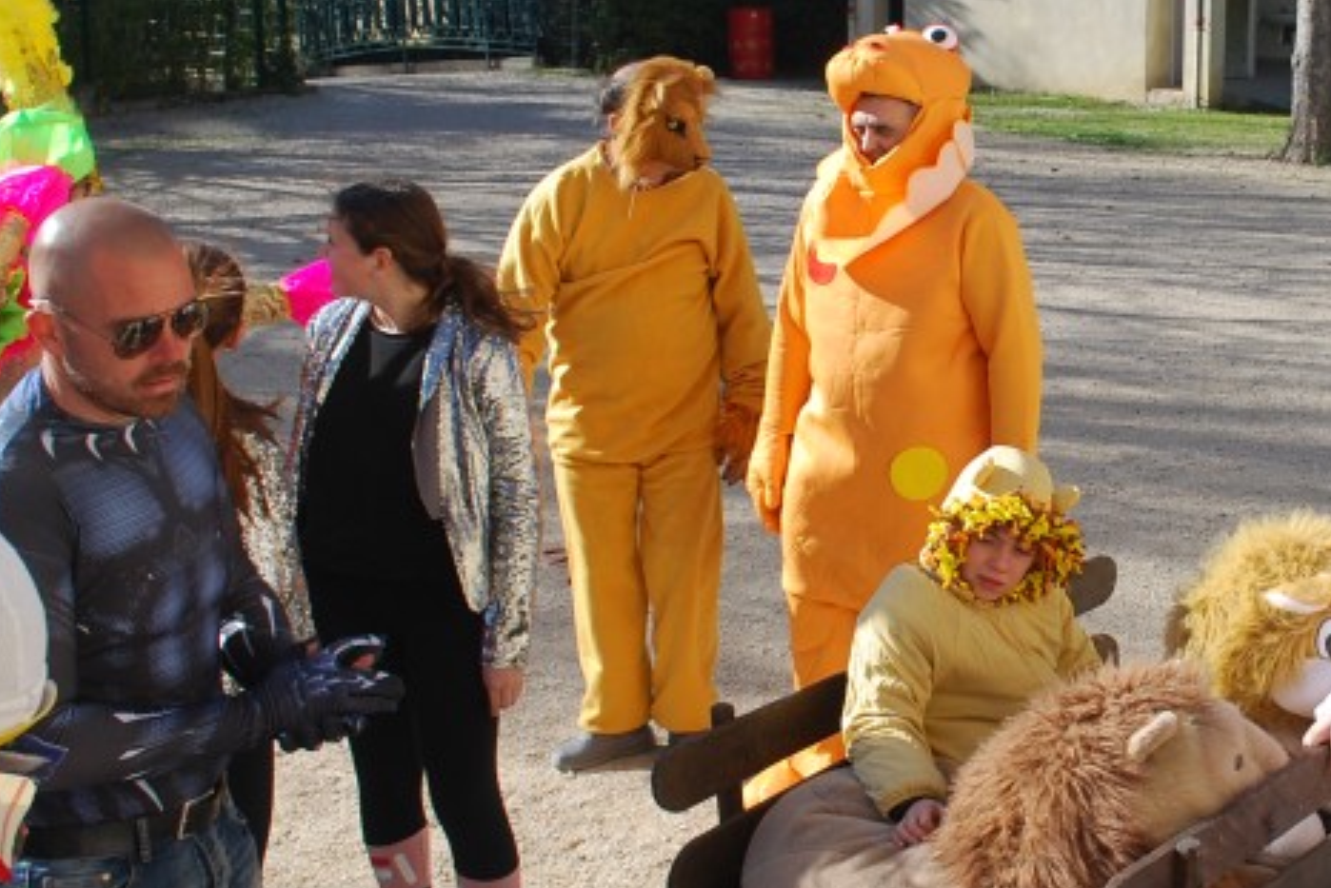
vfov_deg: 23.3
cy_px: 313
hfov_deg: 33.3
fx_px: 2145
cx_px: 1097
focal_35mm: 58
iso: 100
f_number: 7.1
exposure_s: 1/200
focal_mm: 18
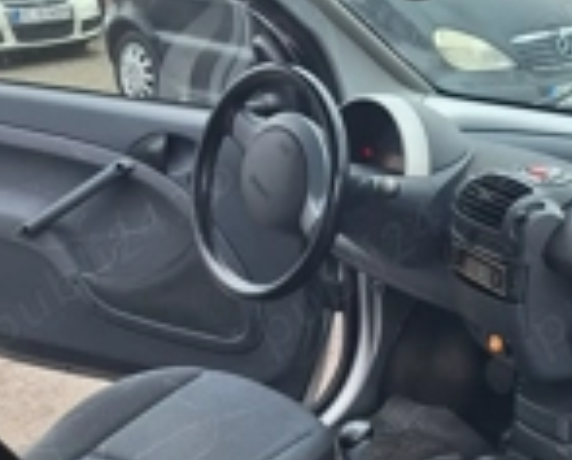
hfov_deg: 29.6
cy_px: 320
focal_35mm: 61
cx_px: 518
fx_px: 1034
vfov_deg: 24.9
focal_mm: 5.54
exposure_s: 1/310
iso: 40
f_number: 1.8
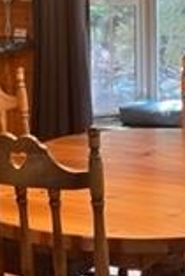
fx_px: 846
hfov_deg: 12.5
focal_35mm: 110
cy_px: 32
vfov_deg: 18.3
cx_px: 83
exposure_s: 1/60
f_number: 1.5
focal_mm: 5.7
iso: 80
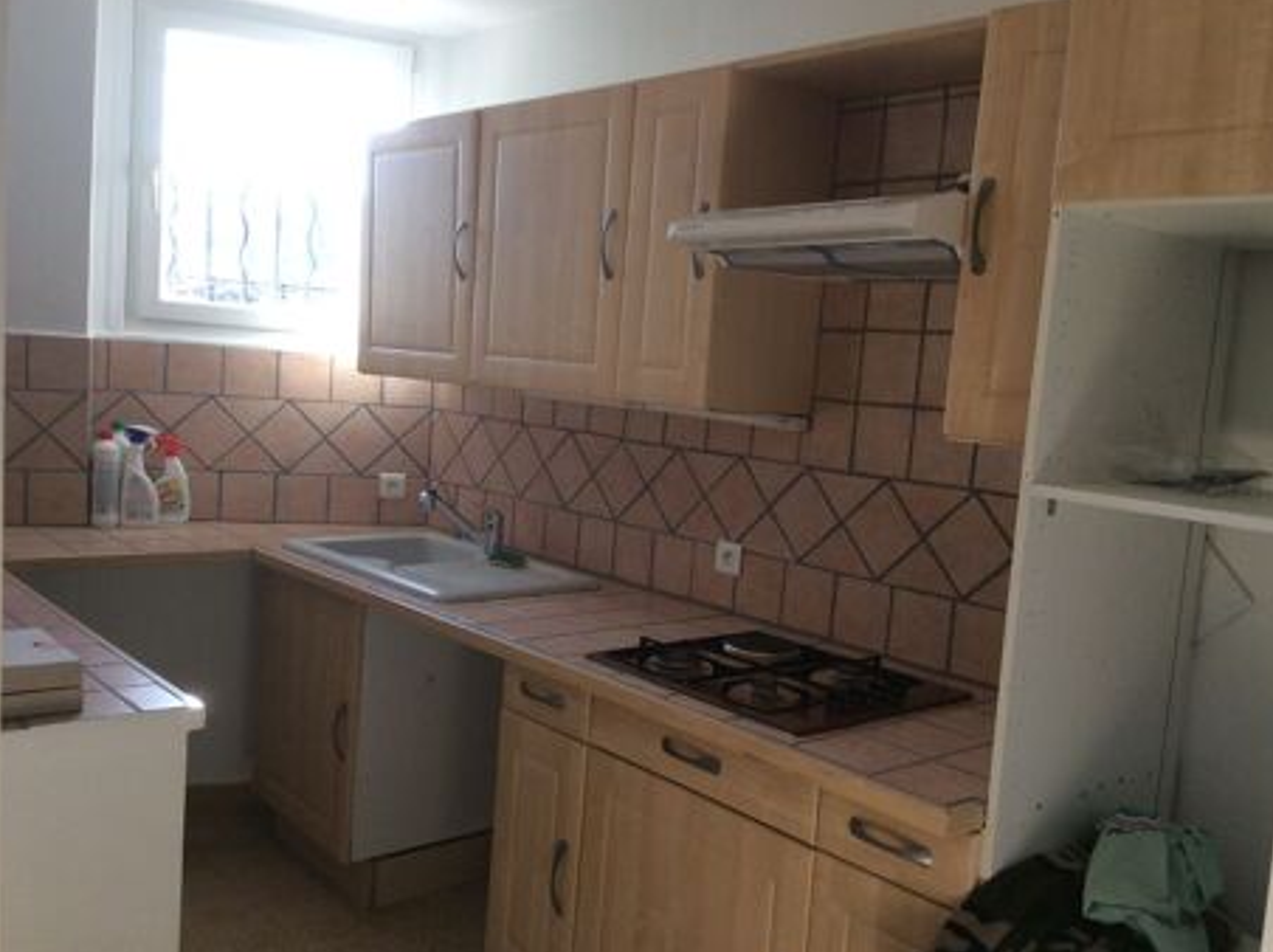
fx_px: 1249
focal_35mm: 34
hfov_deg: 54.0
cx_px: 665
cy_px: 489
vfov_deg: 41.7
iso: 40
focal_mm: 3.3
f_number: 2.4
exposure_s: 1/120
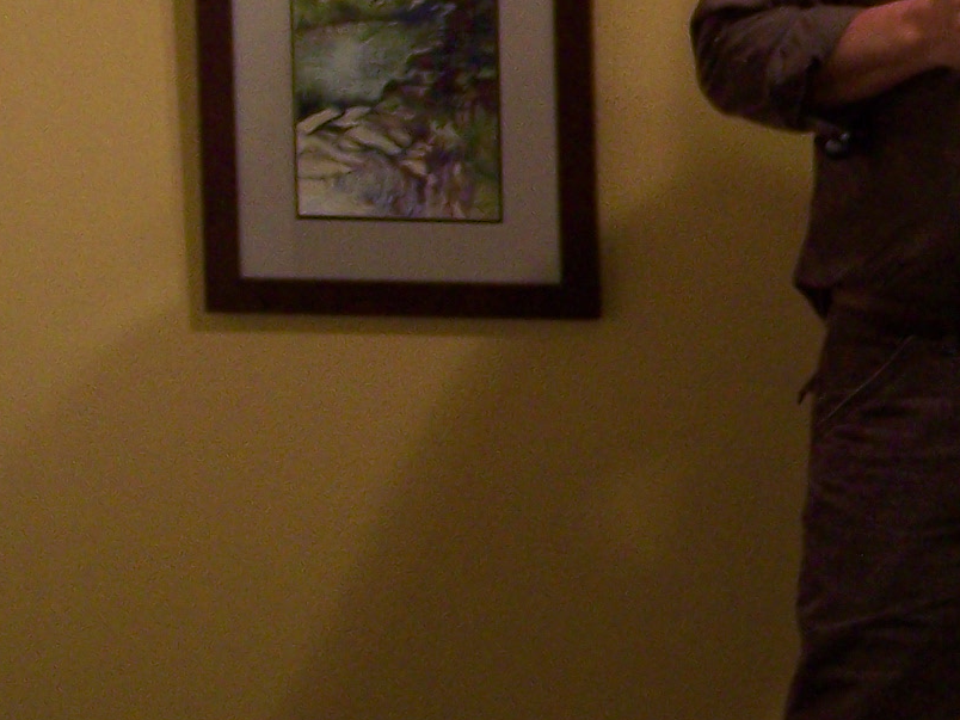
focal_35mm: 134
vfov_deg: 10.9
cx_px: 1353
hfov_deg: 14.0
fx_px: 3716
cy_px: -76
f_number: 2.8
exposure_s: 1/20
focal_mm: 6.3
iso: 160
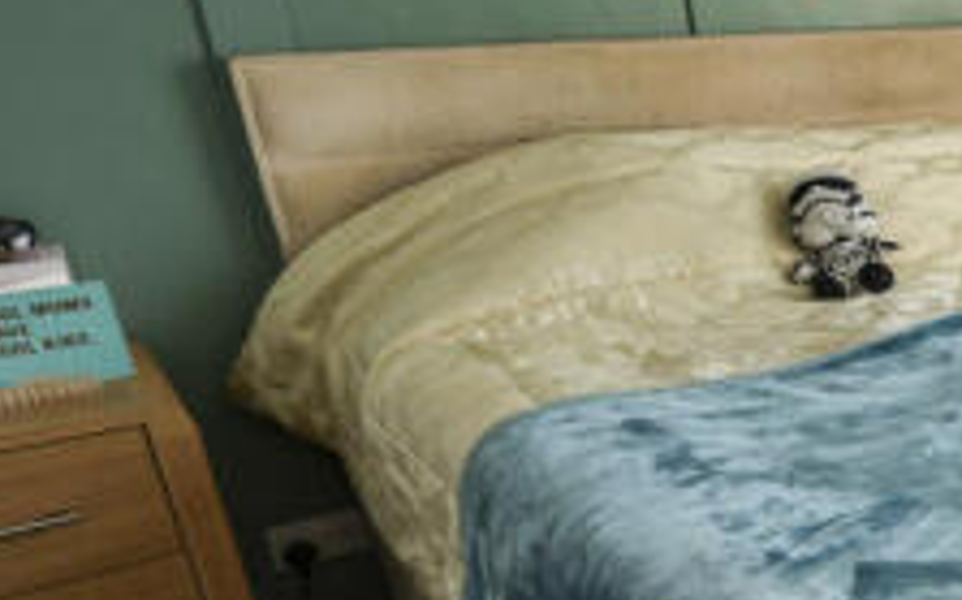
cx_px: 1378
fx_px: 1179
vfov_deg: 28.5
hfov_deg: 30.0
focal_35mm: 45
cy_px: 365
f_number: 4.5
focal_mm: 10
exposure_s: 1/80
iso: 100
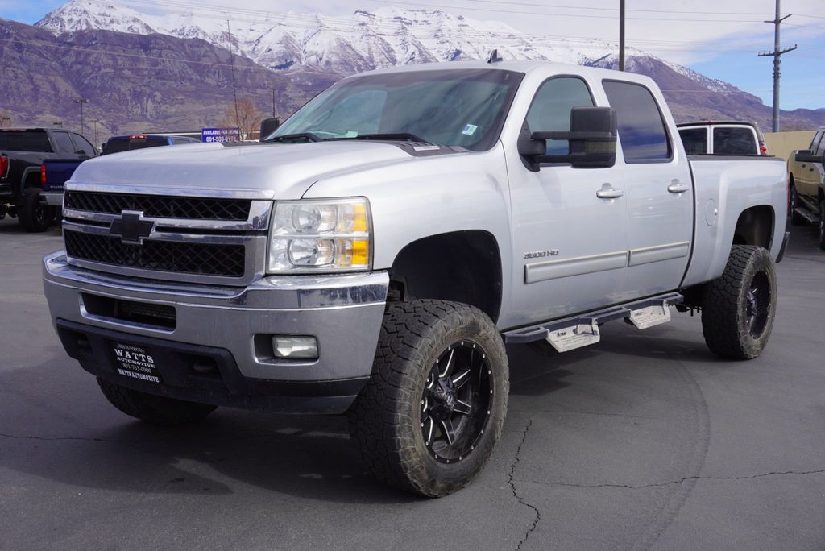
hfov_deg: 46.4
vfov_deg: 31.9
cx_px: 412
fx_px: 963
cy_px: 276
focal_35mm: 42
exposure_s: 1/125
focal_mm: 28
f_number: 11
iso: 100
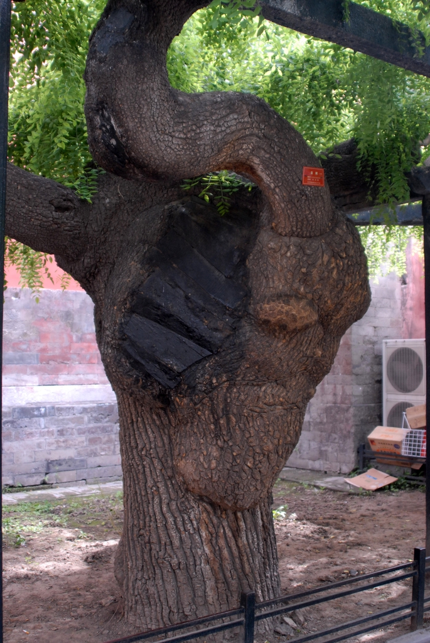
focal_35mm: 42
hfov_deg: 32.0
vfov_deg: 46.4
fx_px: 751
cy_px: 322
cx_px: 215
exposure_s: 1/45
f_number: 3.5
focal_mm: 28
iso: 400
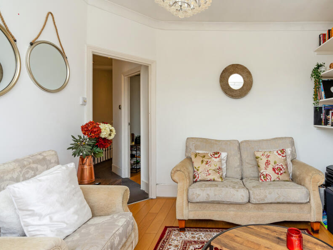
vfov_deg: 66.0
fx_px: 192
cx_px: 212
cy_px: 124
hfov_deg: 79.9
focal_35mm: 20
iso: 400
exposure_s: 1/80
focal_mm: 16
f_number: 8
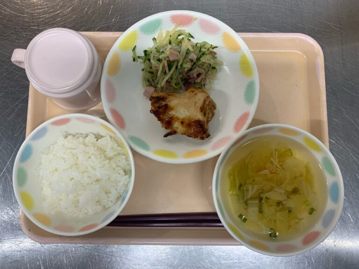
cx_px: 180
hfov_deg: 67.3
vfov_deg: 53.1
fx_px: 270
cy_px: 134
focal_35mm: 26
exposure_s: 1/60
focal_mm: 4.25
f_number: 1.8
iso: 100
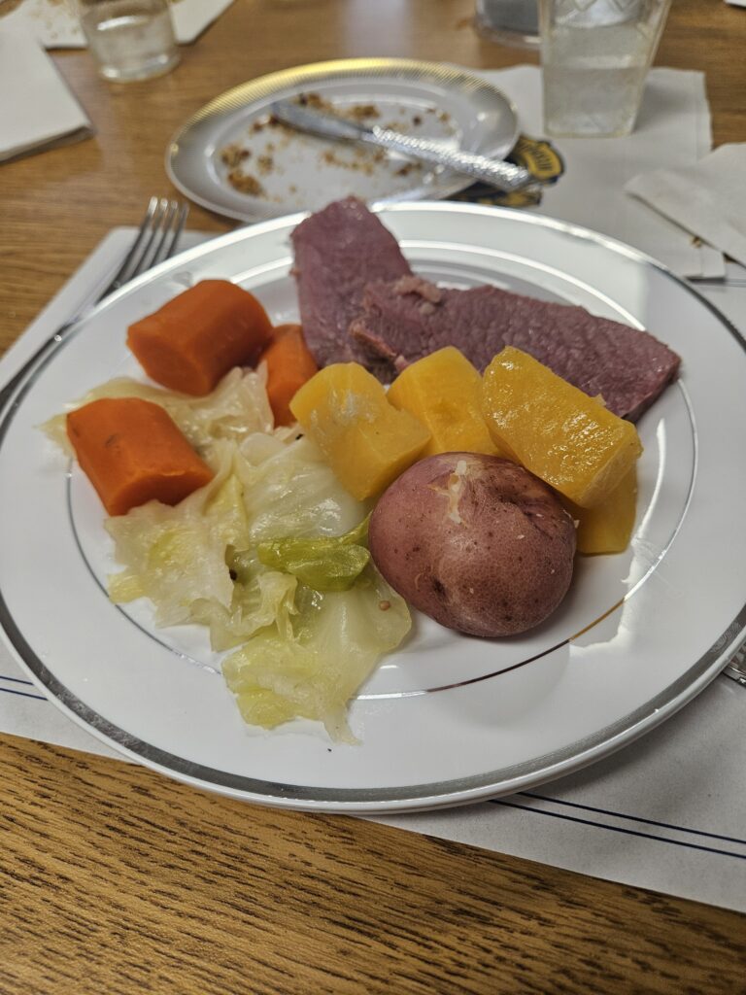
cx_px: 373
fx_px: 661
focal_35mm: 23
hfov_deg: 58.9
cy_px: 498
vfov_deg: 73.9
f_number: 1.8
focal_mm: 5.4
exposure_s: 1/120
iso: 100
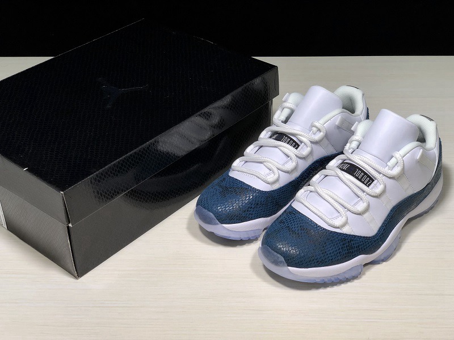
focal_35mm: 52
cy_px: 170
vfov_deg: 28.0
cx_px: 227
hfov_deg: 36.8
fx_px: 682
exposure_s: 1/52
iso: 20
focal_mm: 6
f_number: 2.4
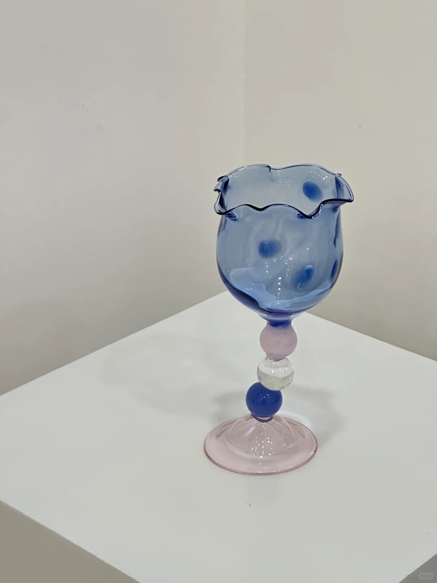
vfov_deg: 25.3
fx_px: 1296
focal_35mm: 77
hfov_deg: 19.1
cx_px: 218
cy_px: 292
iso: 250
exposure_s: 1/92
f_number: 2.8
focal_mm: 9
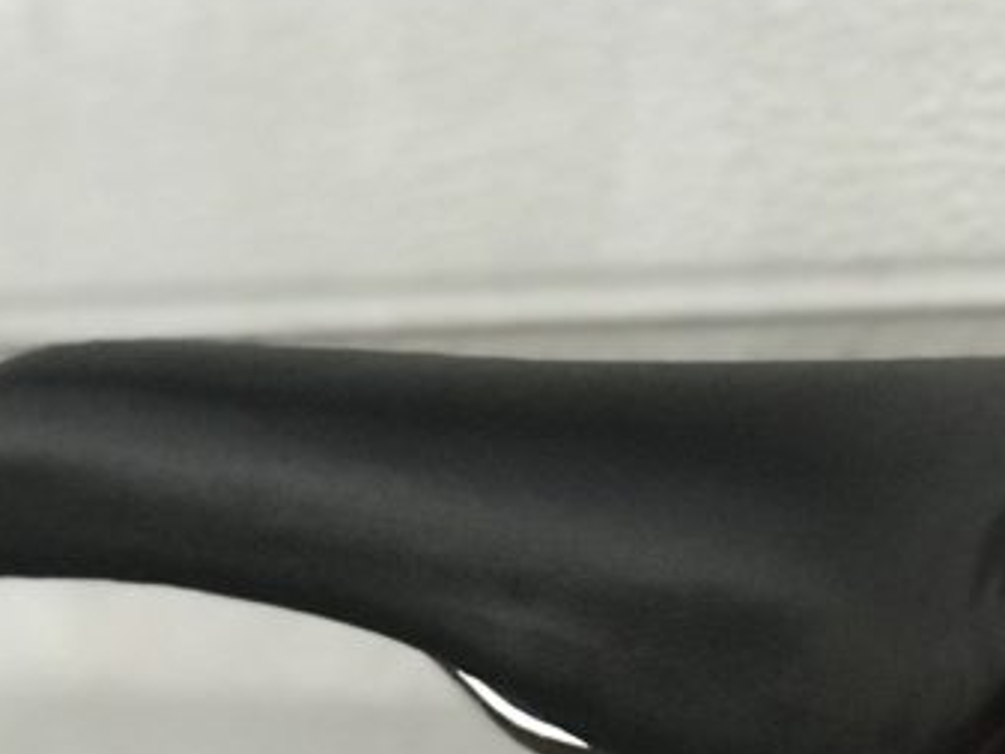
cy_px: 1103
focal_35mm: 173
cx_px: 587
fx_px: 5024
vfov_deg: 8.4
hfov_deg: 11.4
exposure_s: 1/53
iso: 400
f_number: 2.8
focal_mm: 6.6
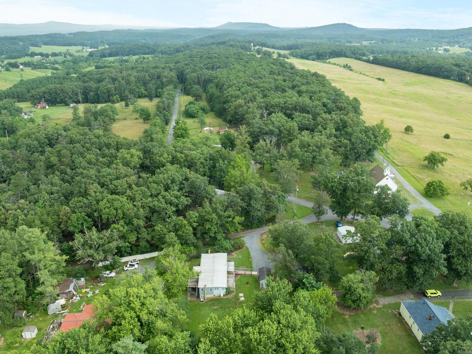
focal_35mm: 29
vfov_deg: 48.2
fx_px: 395
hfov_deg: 61.6
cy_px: 195
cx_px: 224
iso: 170
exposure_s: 1/200
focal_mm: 12.29
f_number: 2.8
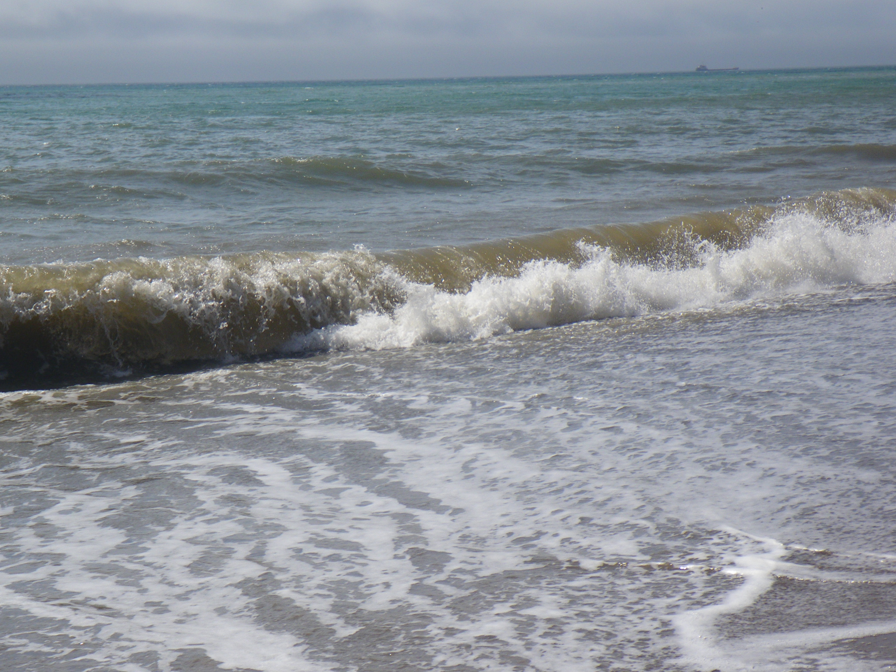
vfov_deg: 18.9
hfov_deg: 25.0
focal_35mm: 78
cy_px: 393
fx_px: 2019
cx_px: 390
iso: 50
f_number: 5.5
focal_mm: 11.1
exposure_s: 1/500
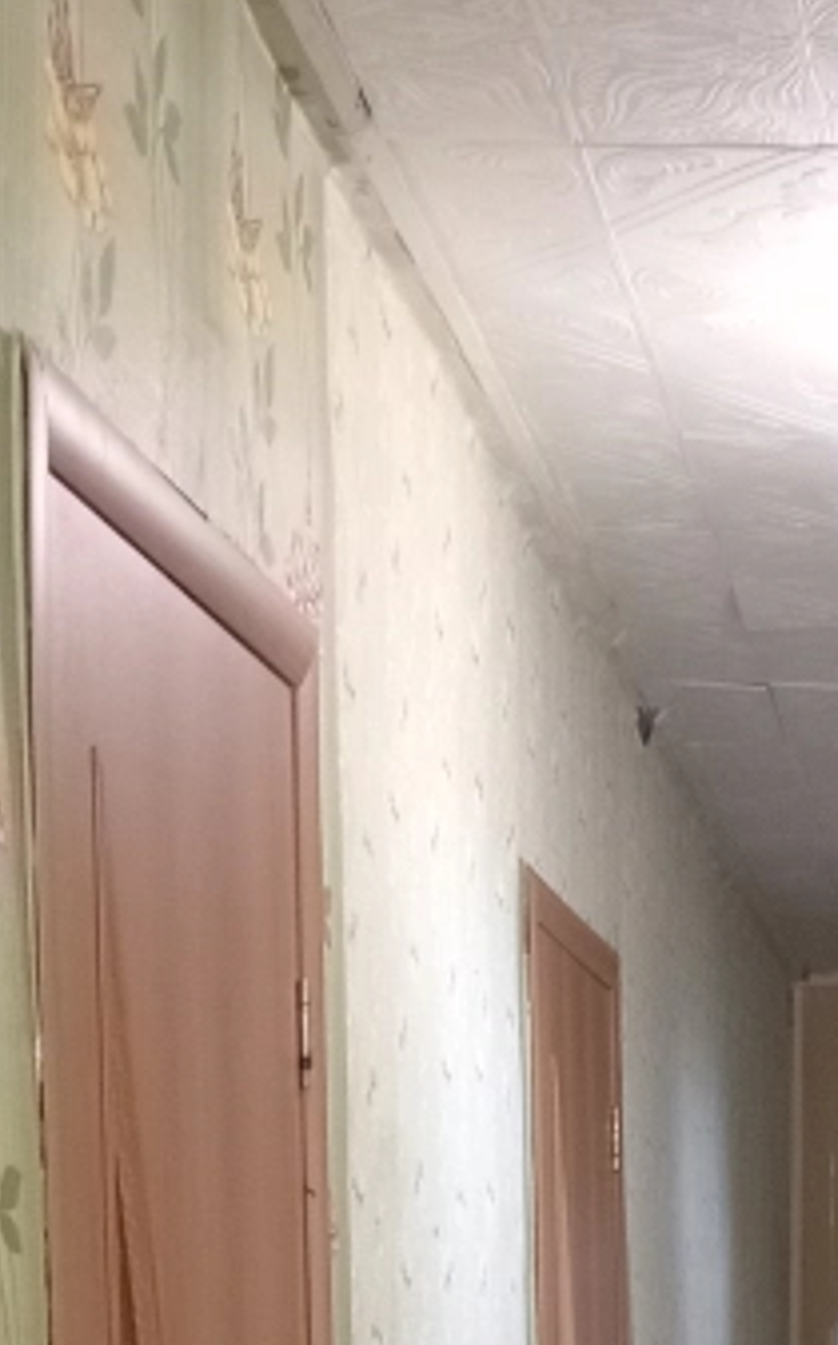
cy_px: 1960
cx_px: 1042
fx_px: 3113
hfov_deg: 14.8
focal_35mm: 85
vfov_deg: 21.0
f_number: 1.8
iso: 1099
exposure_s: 1/20
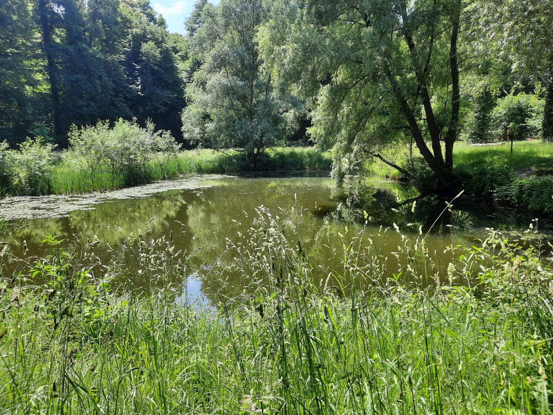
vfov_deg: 54.9
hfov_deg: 69.4
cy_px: 208
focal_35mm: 25
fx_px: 399
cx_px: 276
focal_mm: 4.6
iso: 32
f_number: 2
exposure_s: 1/340
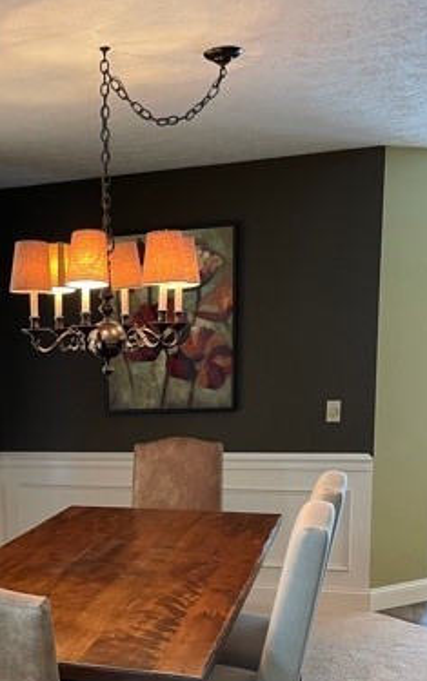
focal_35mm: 47
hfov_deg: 26.4
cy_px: 519
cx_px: 27
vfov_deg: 41.2
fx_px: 873
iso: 160
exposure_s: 1/60
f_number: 1.6
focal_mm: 4.2
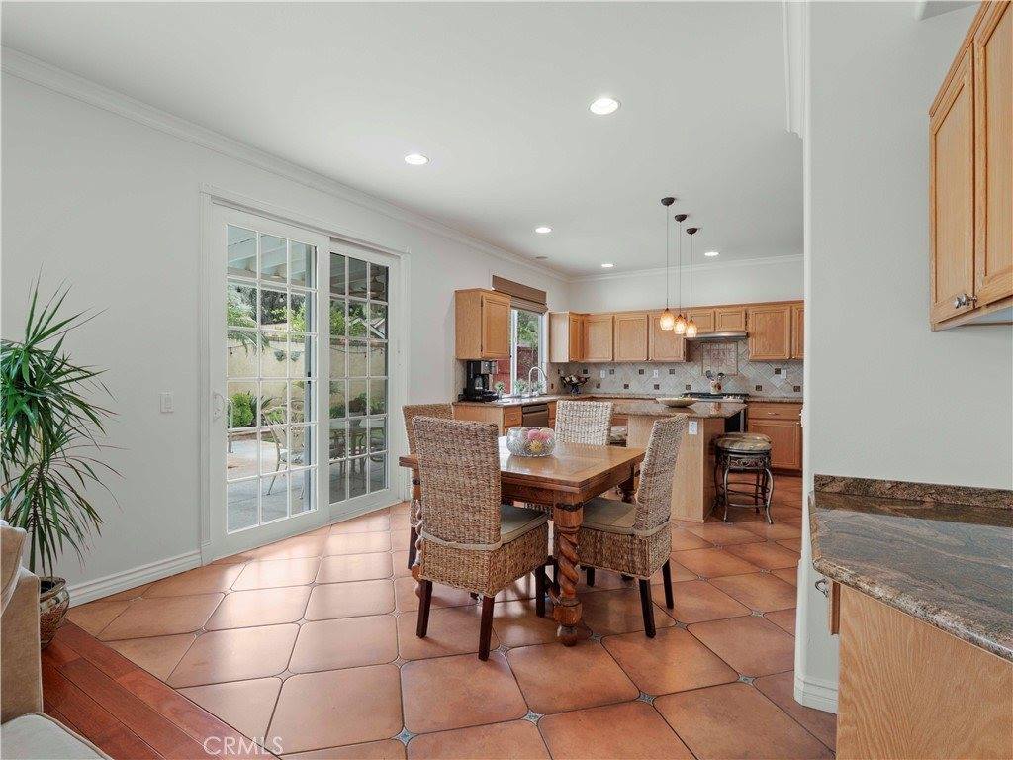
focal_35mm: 16
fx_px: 468
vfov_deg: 78.1
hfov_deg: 94.5
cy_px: 380
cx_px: 506
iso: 200
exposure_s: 1/2
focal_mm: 8
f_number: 9
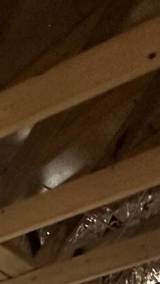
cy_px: 725
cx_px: -377
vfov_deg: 13.3
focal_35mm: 107
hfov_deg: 8.6
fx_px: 806
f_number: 2.2
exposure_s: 1/99
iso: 250
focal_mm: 2.22
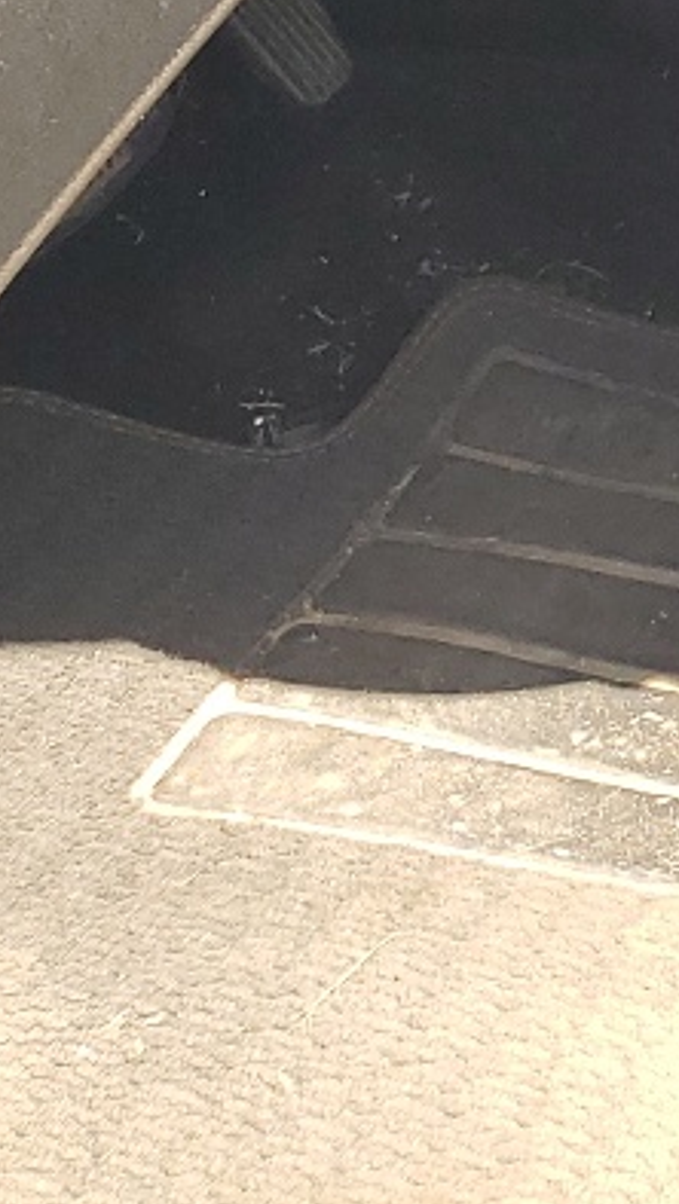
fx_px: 3676
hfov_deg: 8.8
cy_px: -556
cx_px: 1970
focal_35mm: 115
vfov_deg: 17.0
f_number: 1.5
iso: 50
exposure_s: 1/357
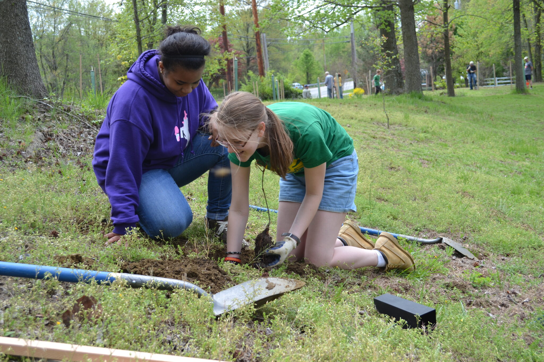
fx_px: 657
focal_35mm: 44
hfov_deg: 45.0
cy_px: 181
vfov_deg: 30.8
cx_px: 272
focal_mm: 29
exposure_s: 1/160
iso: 100
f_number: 6.3
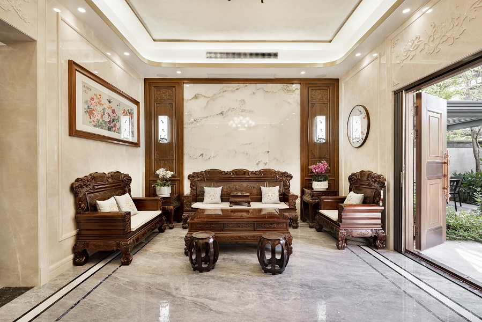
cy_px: 161
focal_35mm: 17
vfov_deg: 70.5
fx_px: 228
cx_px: 241
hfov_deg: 93.3
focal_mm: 17
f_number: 8
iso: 50
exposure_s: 1/15
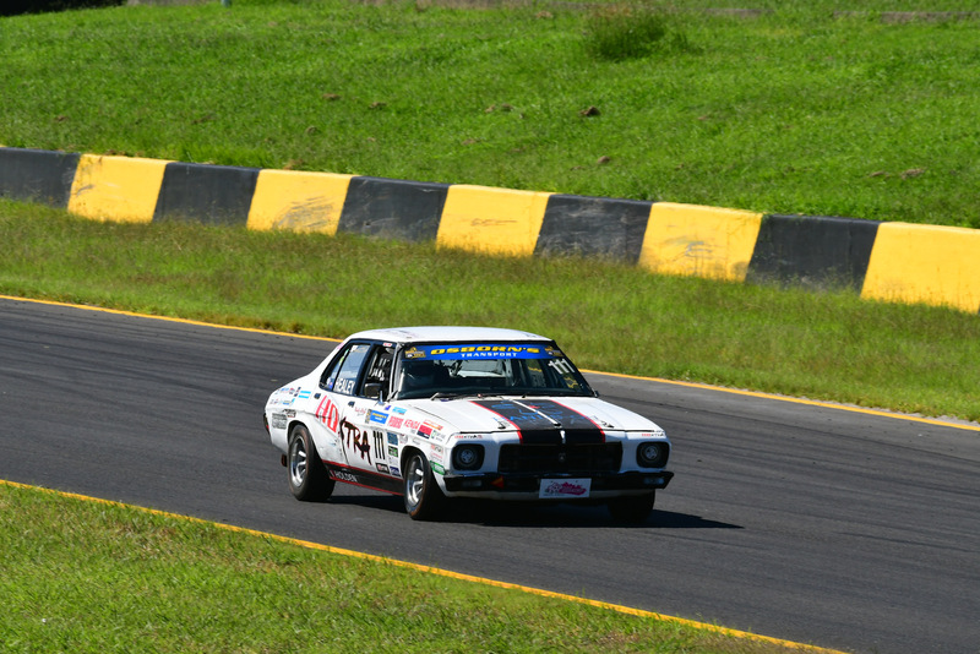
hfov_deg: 3.6
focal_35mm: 570
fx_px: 15521
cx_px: 490
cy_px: 327
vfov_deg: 2.4
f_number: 13
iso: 500
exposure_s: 1/640
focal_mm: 380
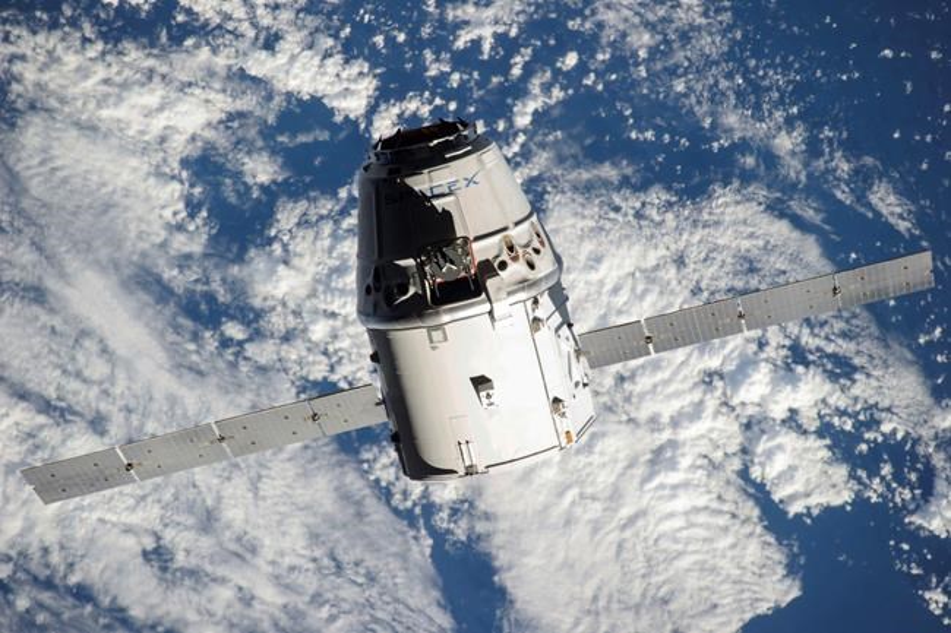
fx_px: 5282
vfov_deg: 6.9
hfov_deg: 10.3
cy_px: 316
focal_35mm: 200
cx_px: 476
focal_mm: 200
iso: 200
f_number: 5
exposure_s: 1/800
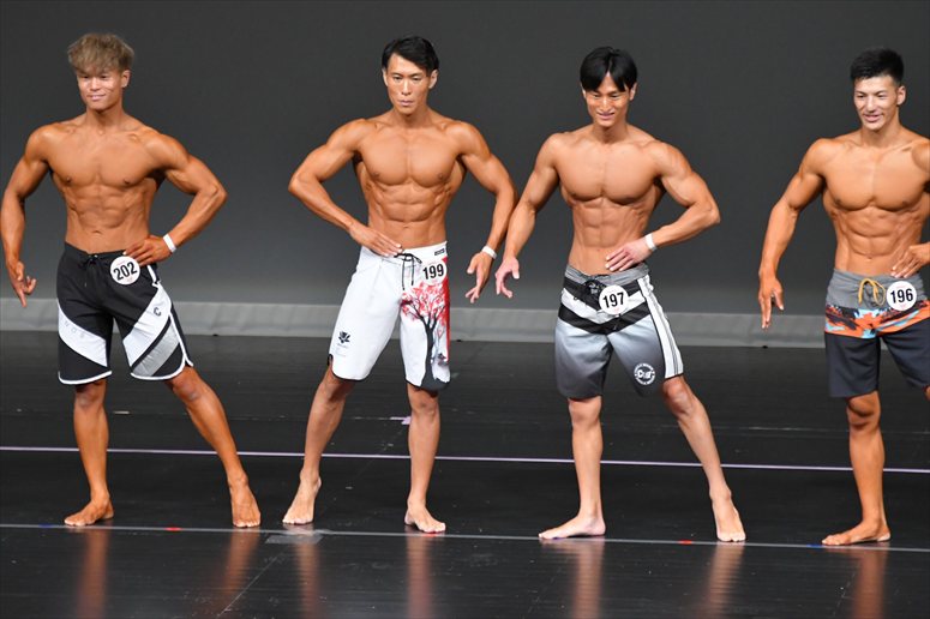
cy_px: 310
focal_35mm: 315
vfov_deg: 4.4
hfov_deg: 6.5
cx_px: 465
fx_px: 8134
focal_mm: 210
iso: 4000
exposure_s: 1/400
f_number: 5.6
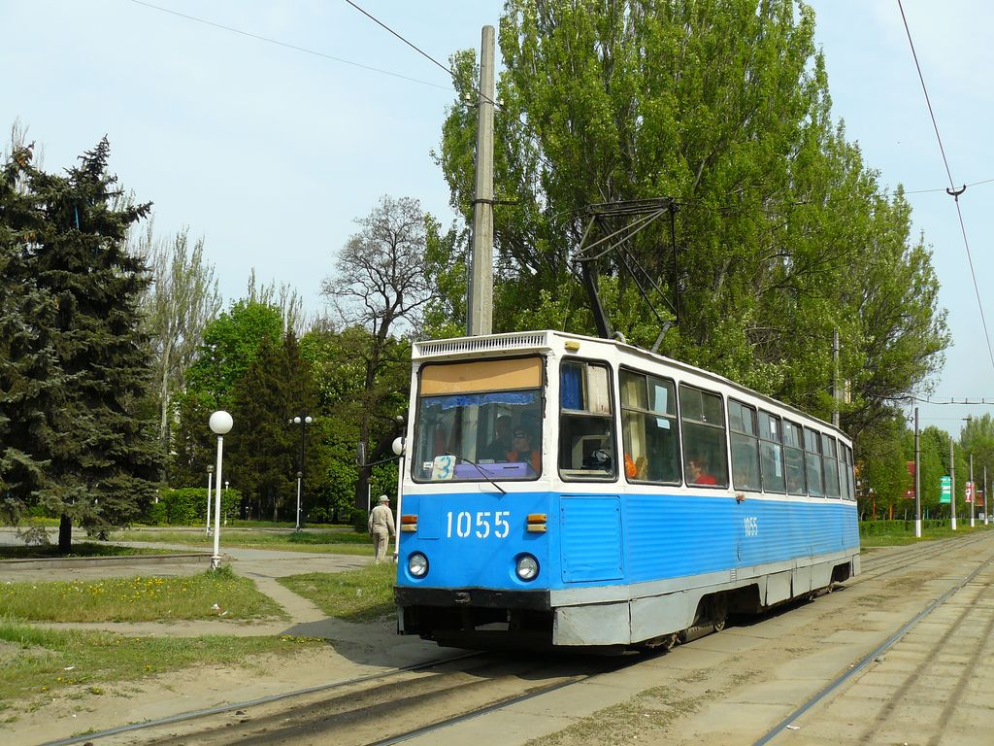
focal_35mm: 36
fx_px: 1034
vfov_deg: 39.7
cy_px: 373
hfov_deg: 51.4
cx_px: 497
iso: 100
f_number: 4
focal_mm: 6
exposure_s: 1/640
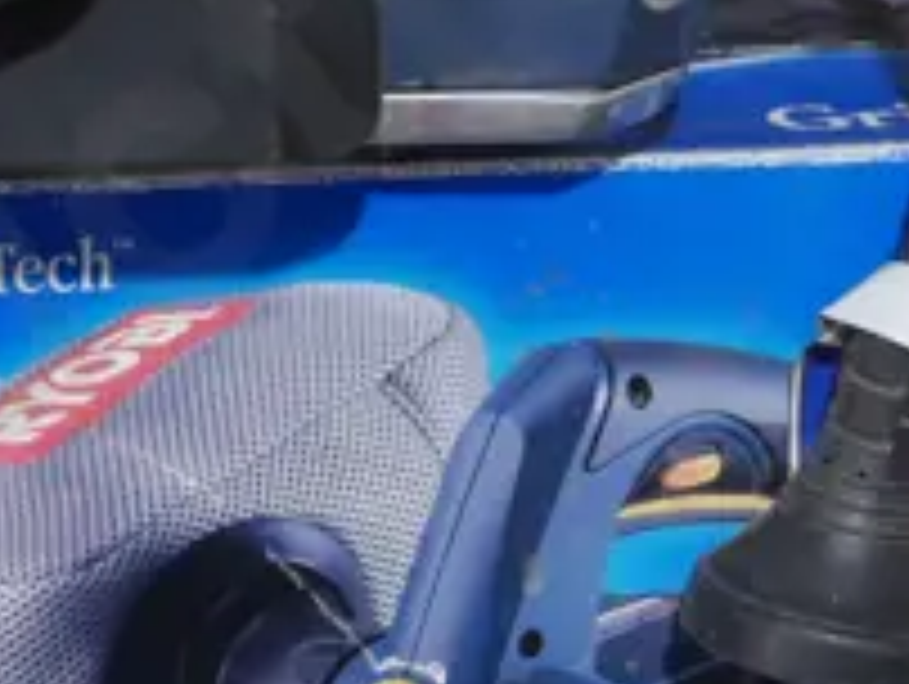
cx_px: 14
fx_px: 4522
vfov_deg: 8.6
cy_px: 304
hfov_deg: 11.4
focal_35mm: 172
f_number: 4
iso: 1000
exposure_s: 1/60
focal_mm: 17
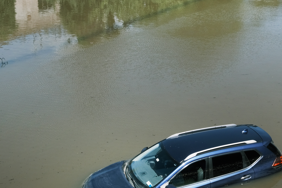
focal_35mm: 70
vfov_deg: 19.2
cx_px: 247
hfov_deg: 27.9
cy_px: 33
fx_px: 548
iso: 160
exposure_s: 1/350
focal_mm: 22.7
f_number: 10
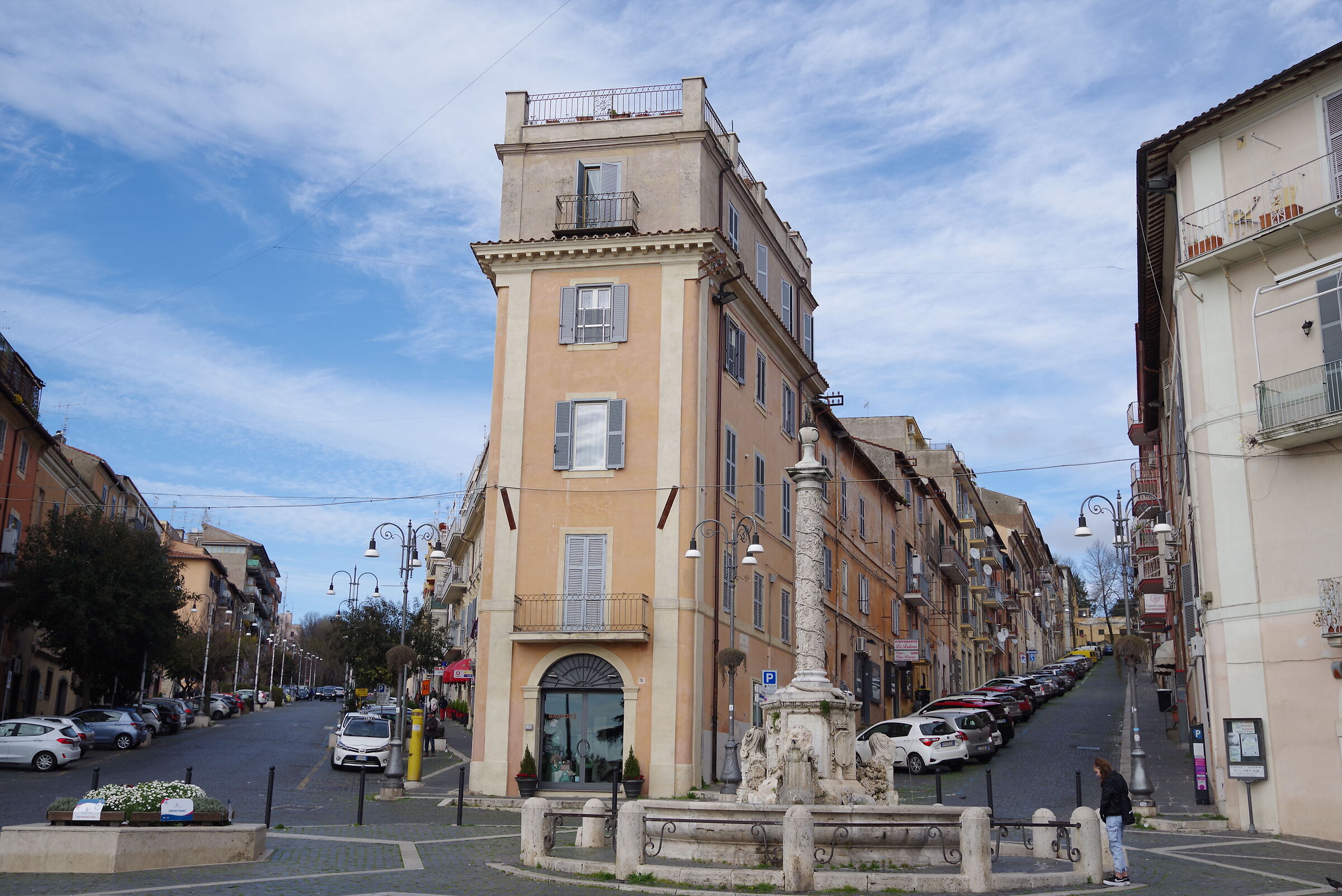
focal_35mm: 36
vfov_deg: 36.9
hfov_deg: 53.1
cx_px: 671
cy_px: 448
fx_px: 1342
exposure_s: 1/200
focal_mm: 36
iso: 100
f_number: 5.6
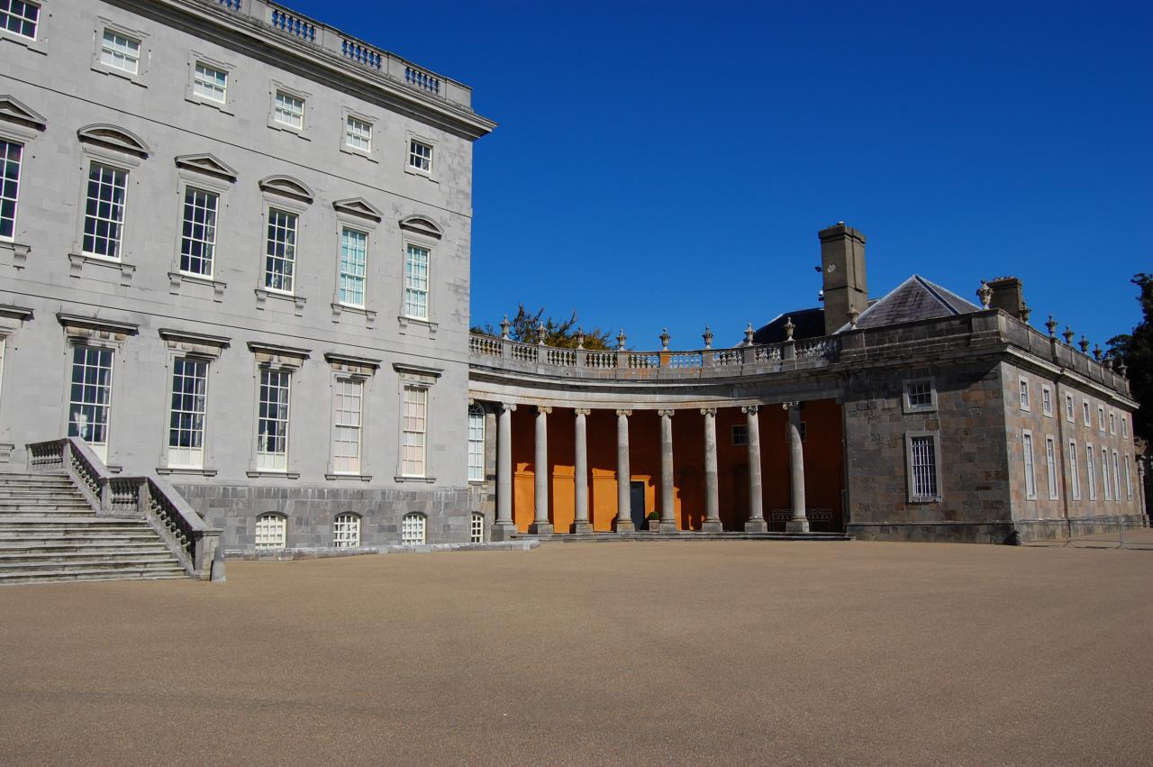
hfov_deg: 67.4
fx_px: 864
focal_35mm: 27
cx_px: 576
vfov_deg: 47.8
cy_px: 384
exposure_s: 1/500
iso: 200
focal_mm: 18
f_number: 11
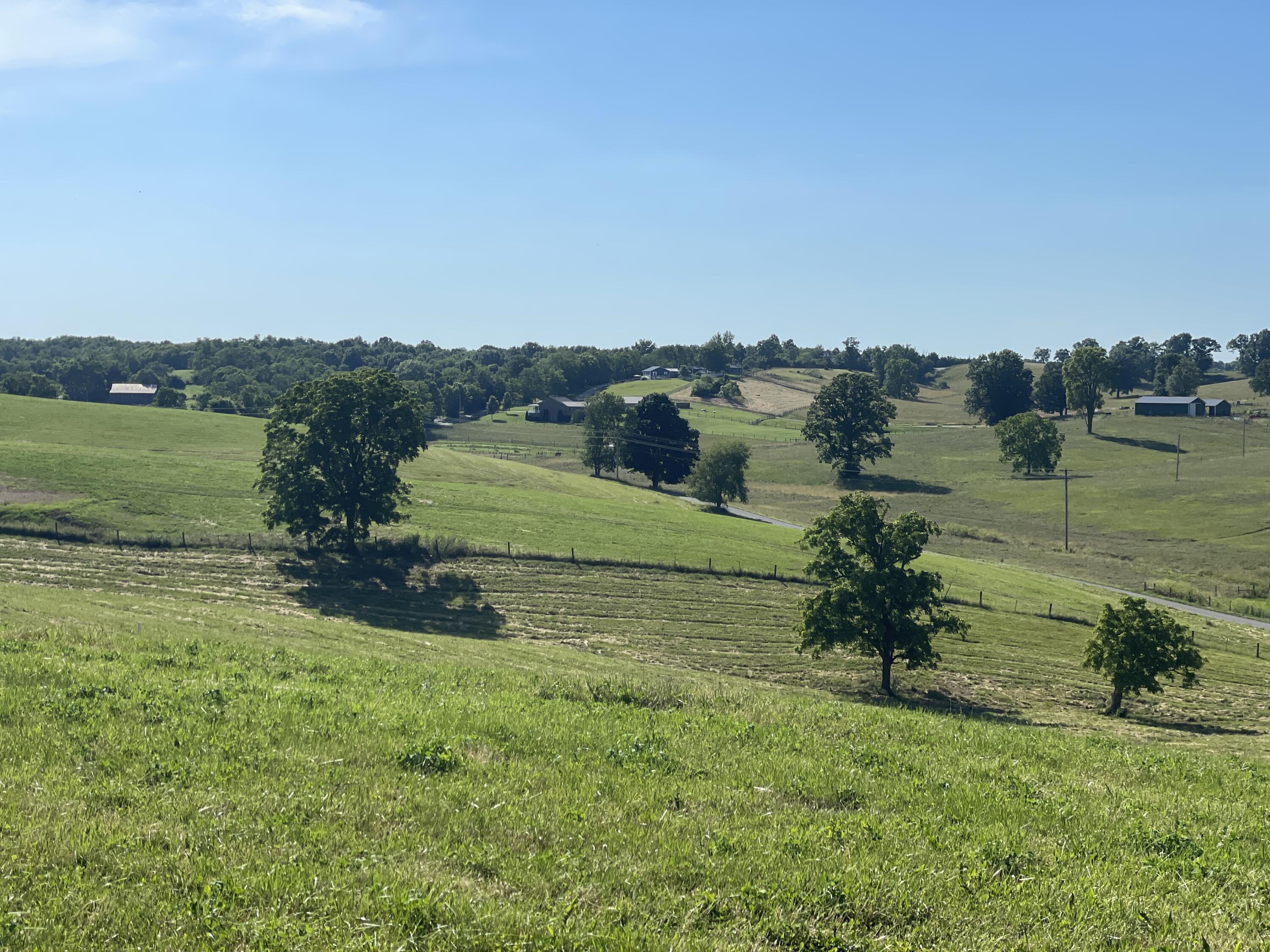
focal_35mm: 52
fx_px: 1908
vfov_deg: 28.0
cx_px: 635
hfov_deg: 36.8
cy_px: 476
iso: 25
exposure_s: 1/3195
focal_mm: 6
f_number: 2
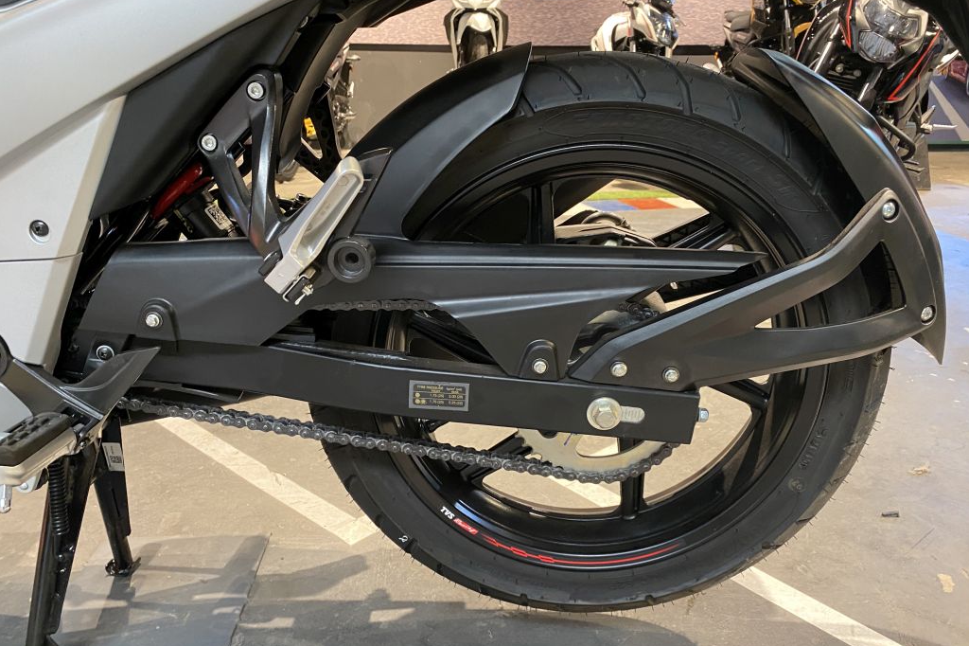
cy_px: 353
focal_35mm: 28
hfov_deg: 65.5
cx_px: 499
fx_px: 753
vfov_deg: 46.3
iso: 320
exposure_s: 1/50
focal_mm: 4.25
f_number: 1.8
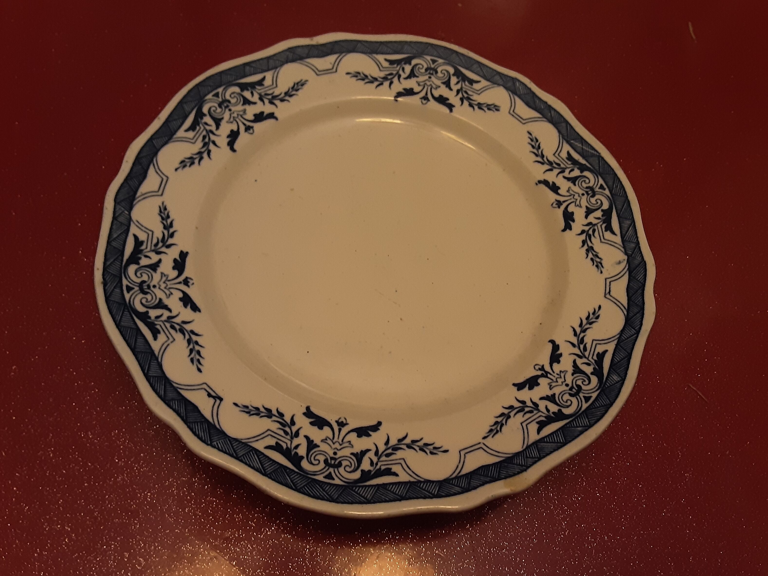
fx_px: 643
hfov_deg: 61.7
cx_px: 382
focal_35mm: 29
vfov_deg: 48.2
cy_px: 282
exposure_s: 1/25
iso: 200
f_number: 1.9
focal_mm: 2.9
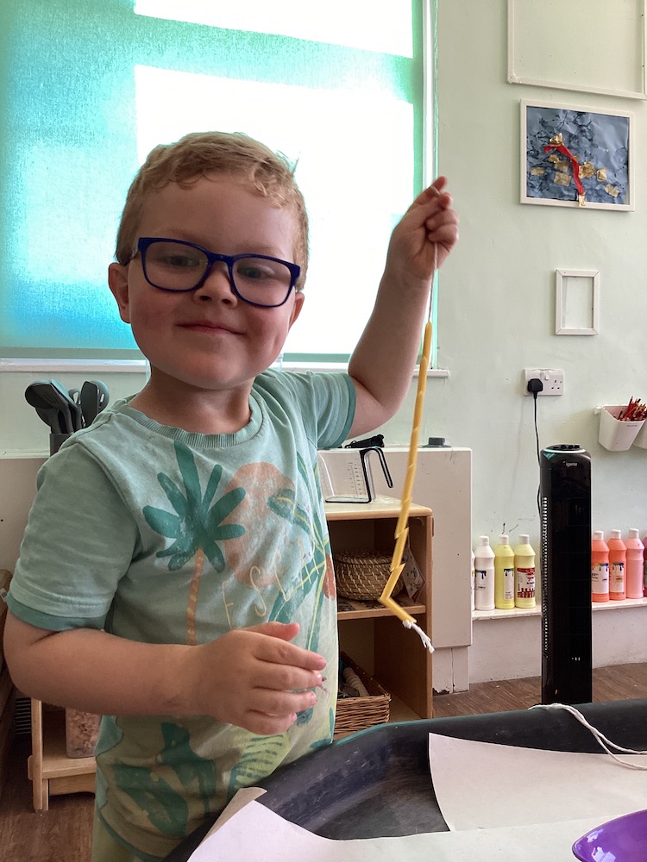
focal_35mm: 31
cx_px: 324
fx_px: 773
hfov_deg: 45.4
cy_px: 431
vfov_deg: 58.4
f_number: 2.4
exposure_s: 1/50
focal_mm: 3.3
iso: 64
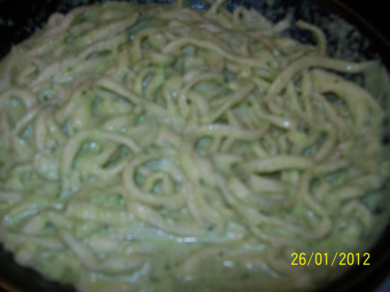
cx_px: 195
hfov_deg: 51.4
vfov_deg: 39.7
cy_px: 146
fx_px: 406
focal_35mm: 36
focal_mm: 6
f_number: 2.7
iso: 200
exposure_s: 1/30
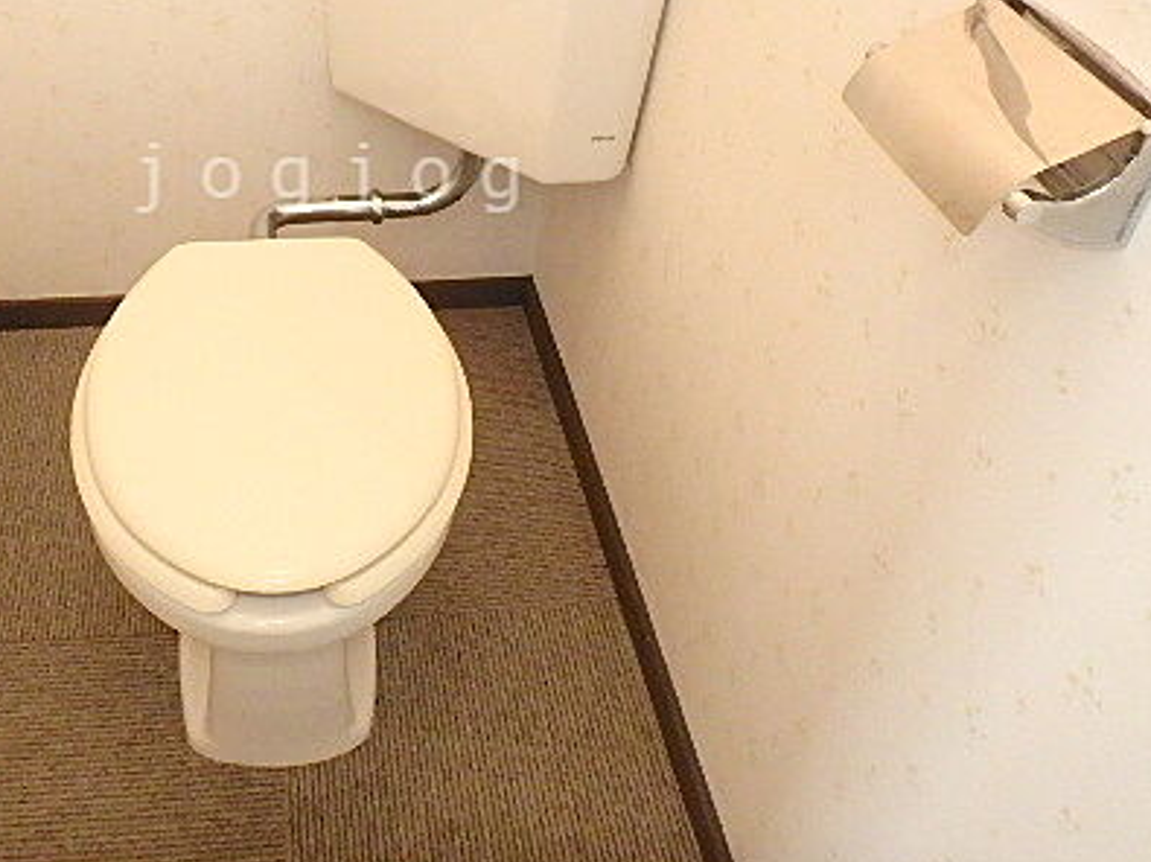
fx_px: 1130
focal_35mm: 34
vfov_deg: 40.1
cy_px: 178
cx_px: 335
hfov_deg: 52.3
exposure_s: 1/30
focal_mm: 3.7
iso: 1000
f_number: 3.5
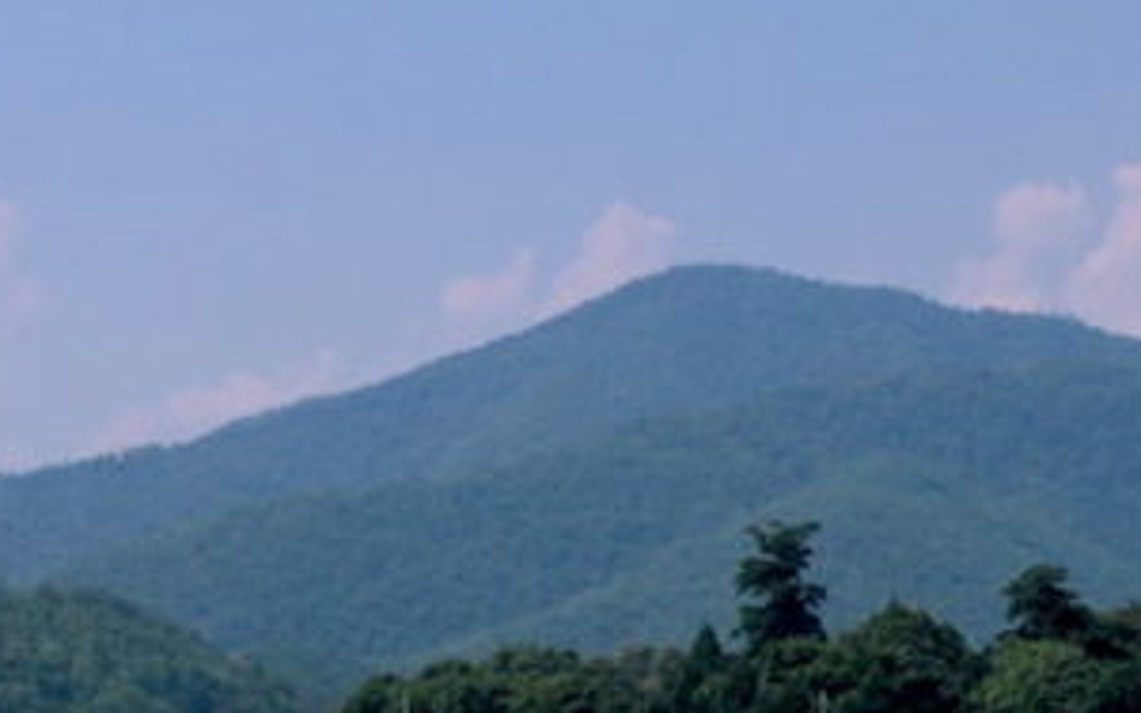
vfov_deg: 8.7
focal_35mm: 151
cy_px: 313
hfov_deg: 13.9
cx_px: 493
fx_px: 4686
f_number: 13
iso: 400
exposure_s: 1/640
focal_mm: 29
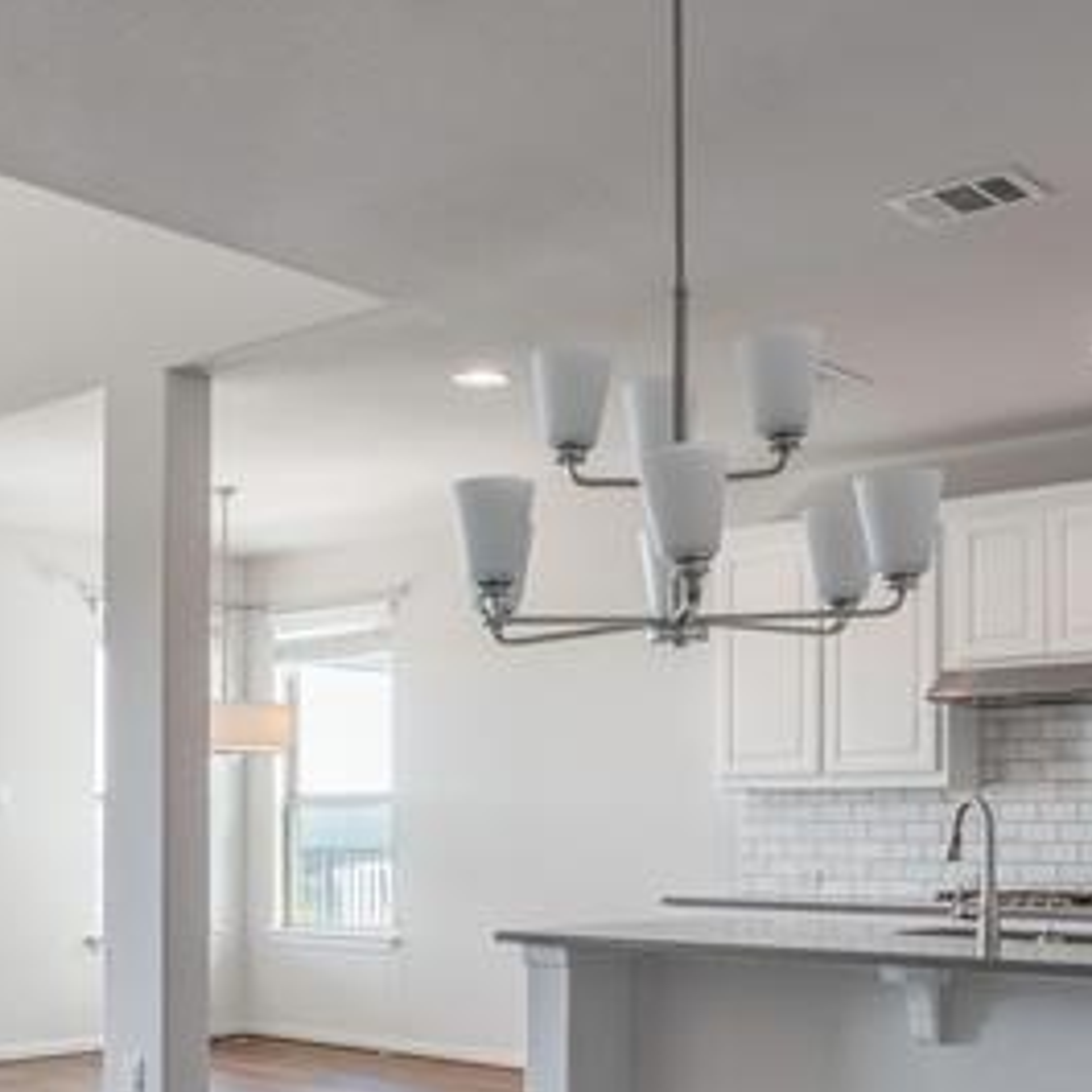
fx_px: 1642
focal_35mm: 46
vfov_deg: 35.7
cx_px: 247
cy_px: 857
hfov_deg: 35.8
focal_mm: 14
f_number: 5.6
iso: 320
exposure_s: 1/125
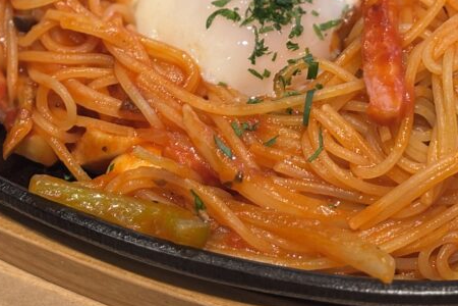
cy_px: -49
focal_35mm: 123
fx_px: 1565
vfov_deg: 11.0
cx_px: 426
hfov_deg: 16.4
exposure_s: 1/60
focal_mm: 5.96
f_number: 1.6
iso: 50
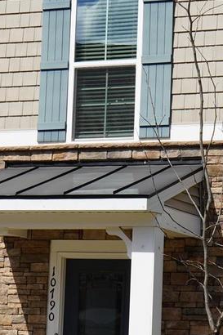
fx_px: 1395
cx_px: 138
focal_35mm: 150
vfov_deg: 13.7
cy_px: 168
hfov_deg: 9.1
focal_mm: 40
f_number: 10
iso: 100
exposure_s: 1/250
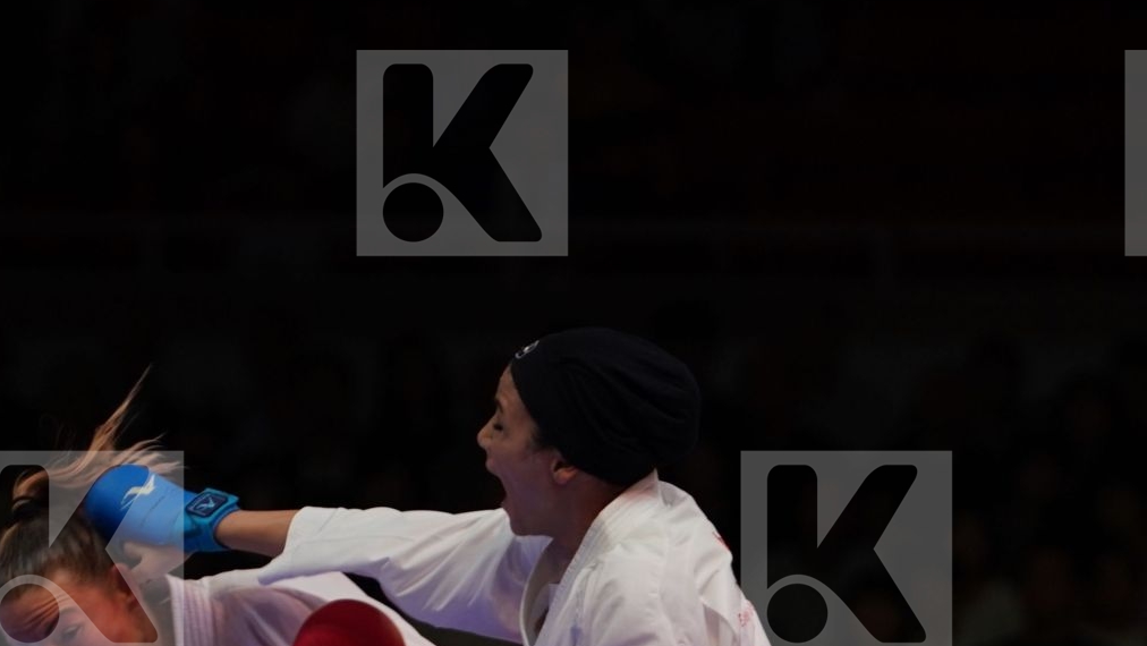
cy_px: 554
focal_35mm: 365
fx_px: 11105
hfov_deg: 5.9
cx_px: 462
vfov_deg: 3.3
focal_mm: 131
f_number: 2.8
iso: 320
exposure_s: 1/1000
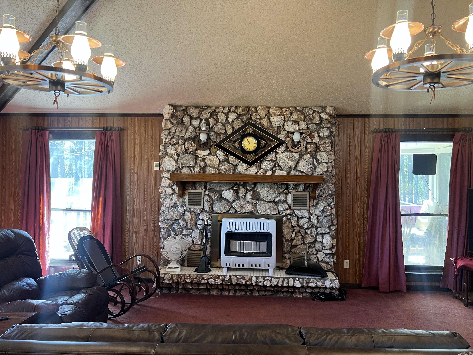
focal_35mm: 26
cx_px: 236
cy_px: 178
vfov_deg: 53.1
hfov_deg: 67.3
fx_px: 355
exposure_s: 1/60
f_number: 1.5
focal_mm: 5.7
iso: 125
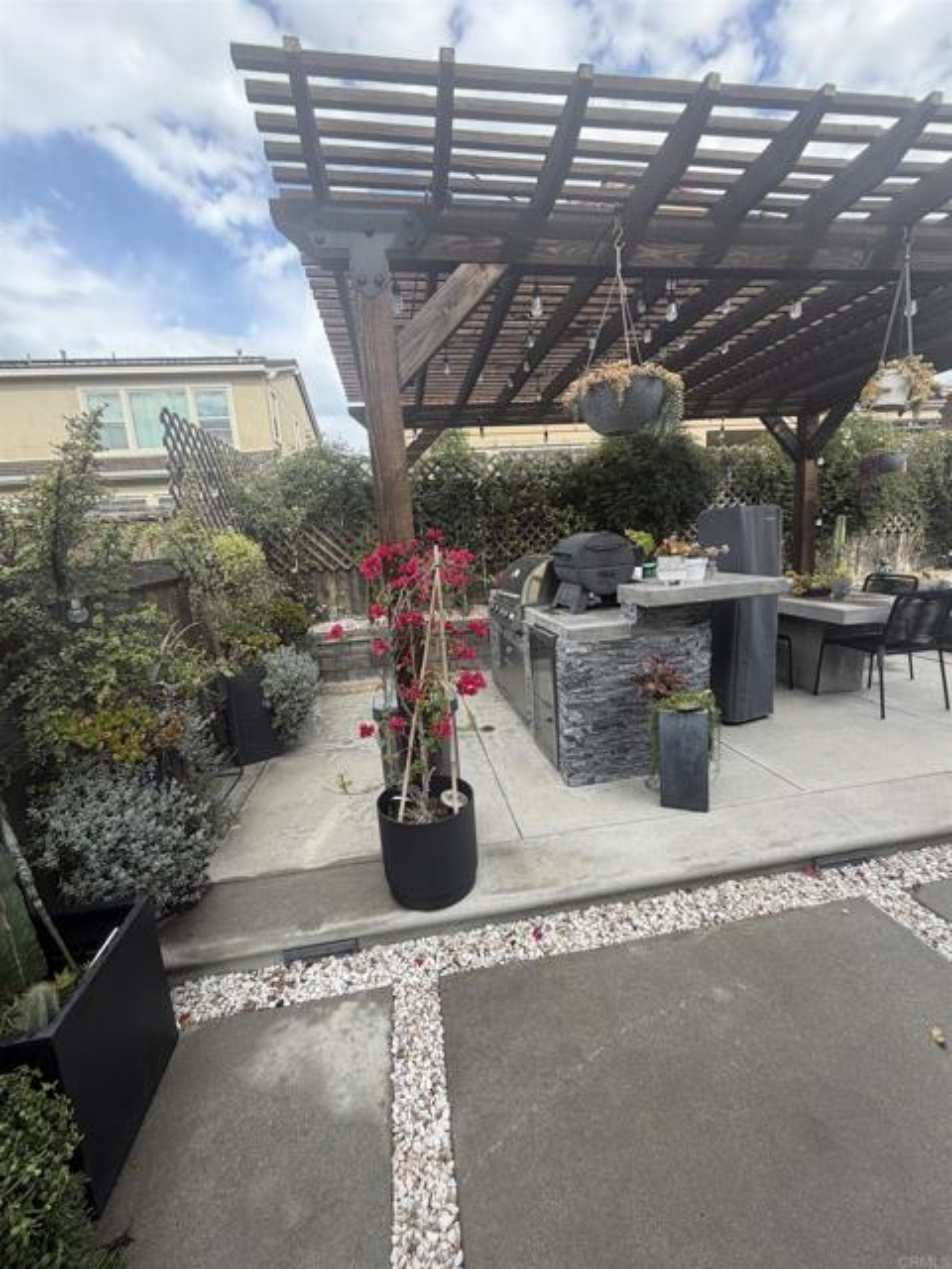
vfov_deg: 102.1
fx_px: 513
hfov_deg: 85.7
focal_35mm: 14
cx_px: 476
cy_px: 634
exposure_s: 1/498
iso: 64
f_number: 2.2
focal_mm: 2.22
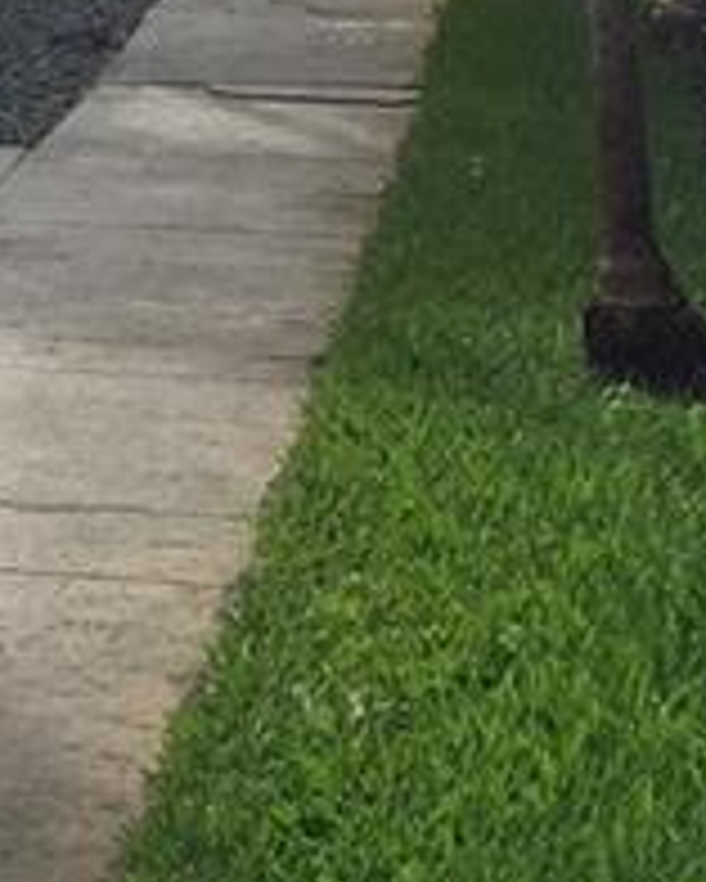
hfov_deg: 8.6
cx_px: -585
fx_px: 4515
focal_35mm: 173
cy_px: 194
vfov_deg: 11.1
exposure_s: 1/1464
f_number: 2.2
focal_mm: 4.15
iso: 32
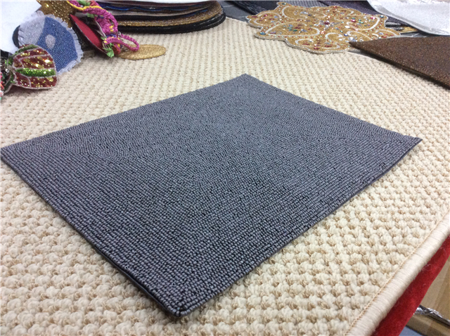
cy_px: 168
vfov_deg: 44.1
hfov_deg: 56.9
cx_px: 225
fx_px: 415
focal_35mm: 32
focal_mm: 3.3
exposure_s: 1/25
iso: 160
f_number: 2.4
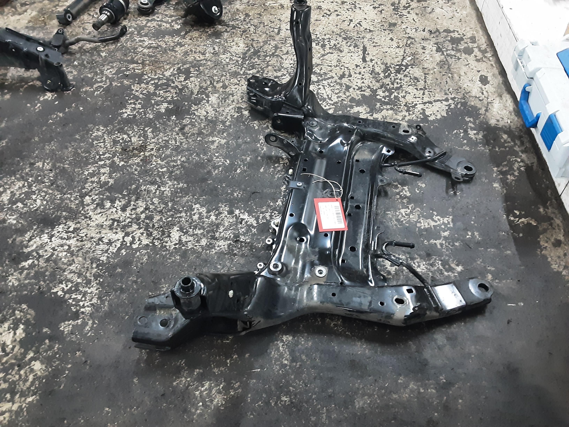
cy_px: 214
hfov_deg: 65.3
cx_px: 284
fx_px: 444
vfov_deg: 51.4
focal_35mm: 27
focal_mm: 2.91
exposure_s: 1/25
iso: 320
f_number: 1.9
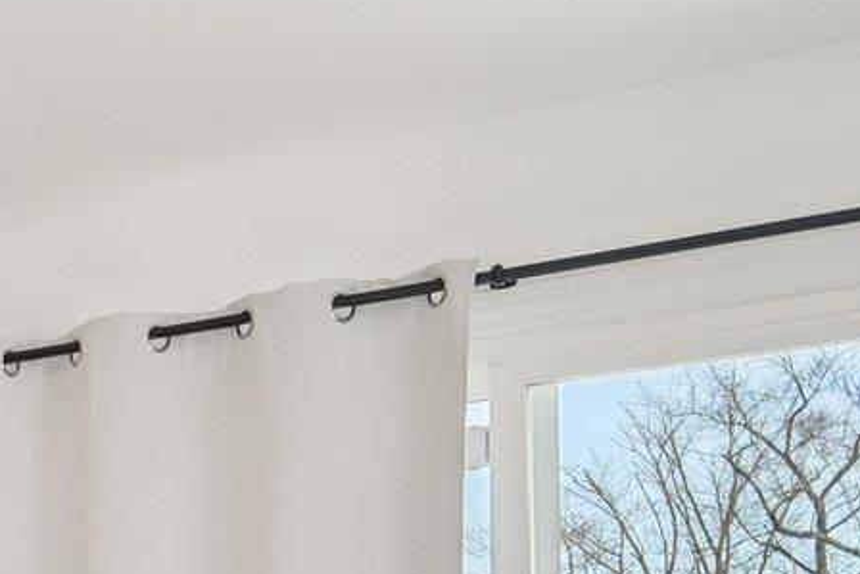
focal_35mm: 64
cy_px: 821
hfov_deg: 23.2
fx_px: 1529
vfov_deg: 19.1
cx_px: -526
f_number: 8
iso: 400
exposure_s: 1/50
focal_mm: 14
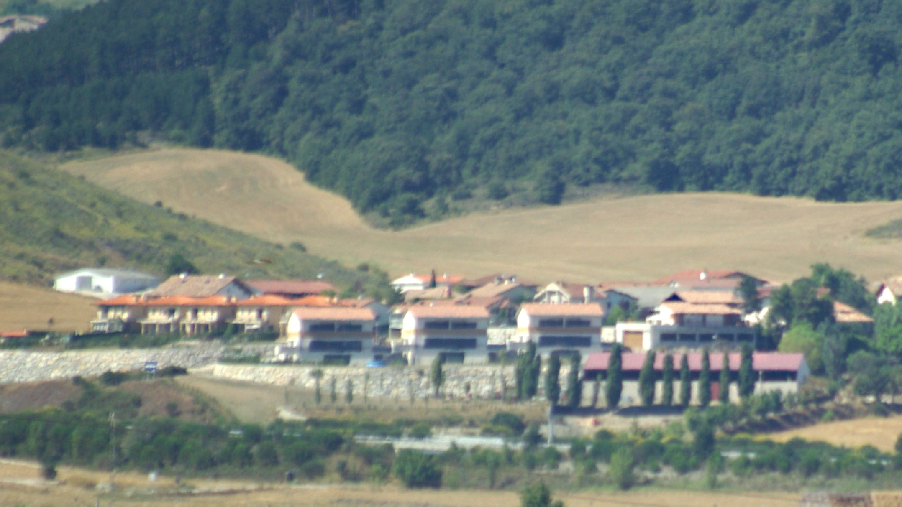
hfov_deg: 2.4
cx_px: 751
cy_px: 386
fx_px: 21622
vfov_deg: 1.3
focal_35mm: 904
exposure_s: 1/1000
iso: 200
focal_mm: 320
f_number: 6.7
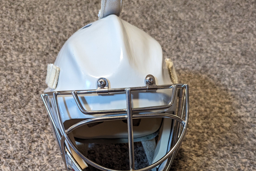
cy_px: 156
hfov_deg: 55.8
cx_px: 130
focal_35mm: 34
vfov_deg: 36.3
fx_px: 242
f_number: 1.85
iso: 633
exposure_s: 1/120
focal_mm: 6.81
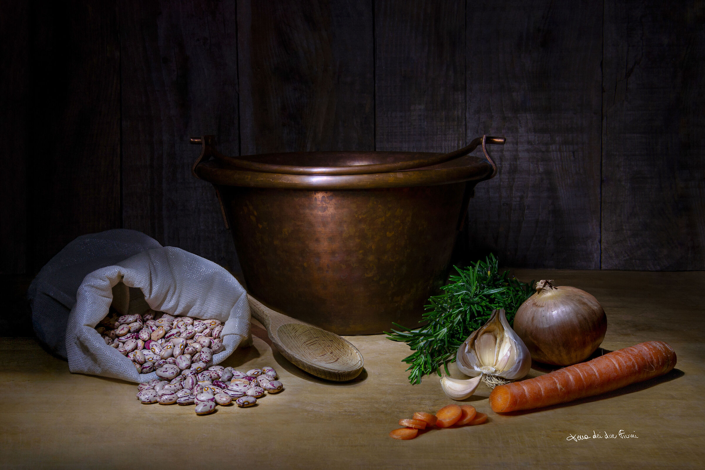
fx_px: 940
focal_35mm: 48
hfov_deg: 41.1
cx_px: 352
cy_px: 235
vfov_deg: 28.1
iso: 100
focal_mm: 32
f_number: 20
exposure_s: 28
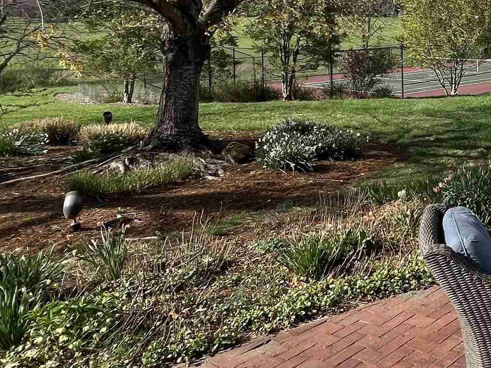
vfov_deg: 34.9
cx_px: 577
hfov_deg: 37.4
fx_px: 553
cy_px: 42
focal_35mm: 39
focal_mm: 1.57
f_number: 1.8
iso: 32
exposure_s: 1/847
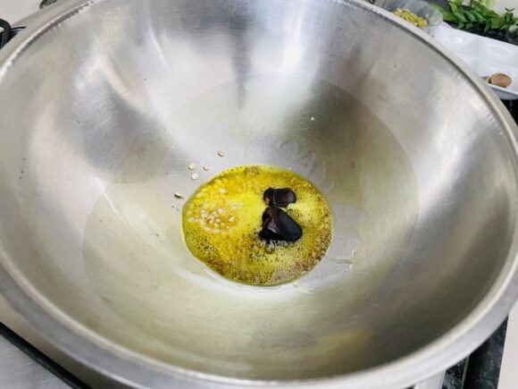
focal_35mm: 26
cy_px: 194
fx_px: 389
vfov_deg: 53.1
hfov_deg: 67.3
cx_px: 259
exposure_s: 1/33
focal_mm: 4.2
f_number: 1.6
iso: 640
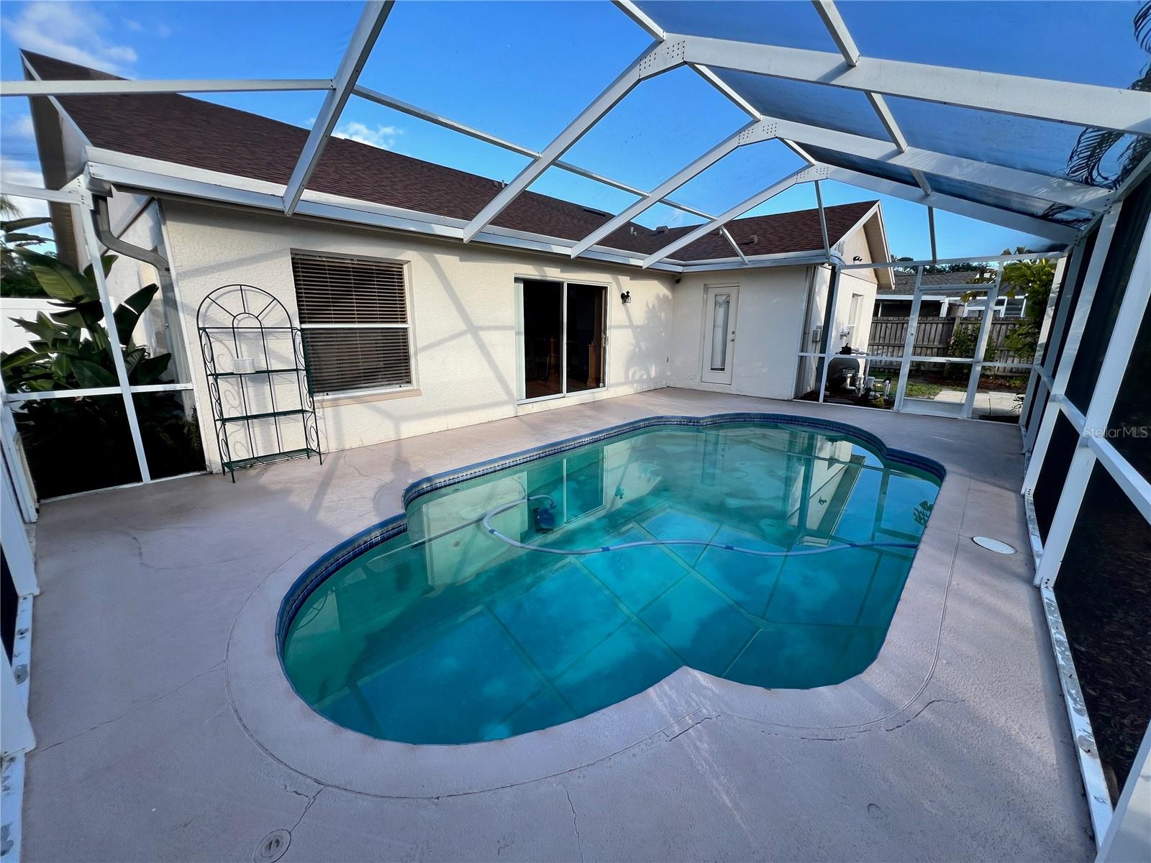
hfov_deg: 106.2
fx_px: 432
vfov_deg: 89.9
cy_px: 432
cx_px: 576
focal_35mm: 13
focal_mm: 1.57
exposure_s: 1/455
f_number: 1.8
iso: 32
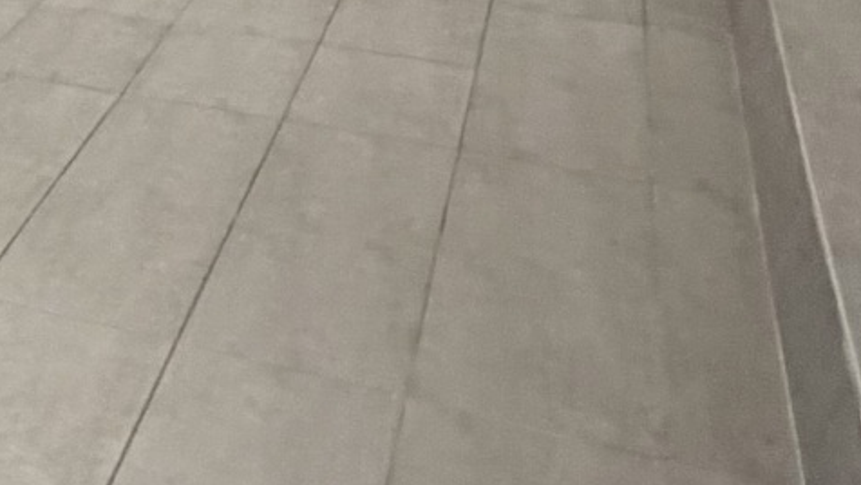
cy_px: -4
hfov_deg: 18.3
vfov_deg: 14.5
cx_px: -819
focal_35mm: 82
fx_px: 1873
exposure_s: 1/50
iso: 320
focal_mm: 2.22
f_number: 2.2
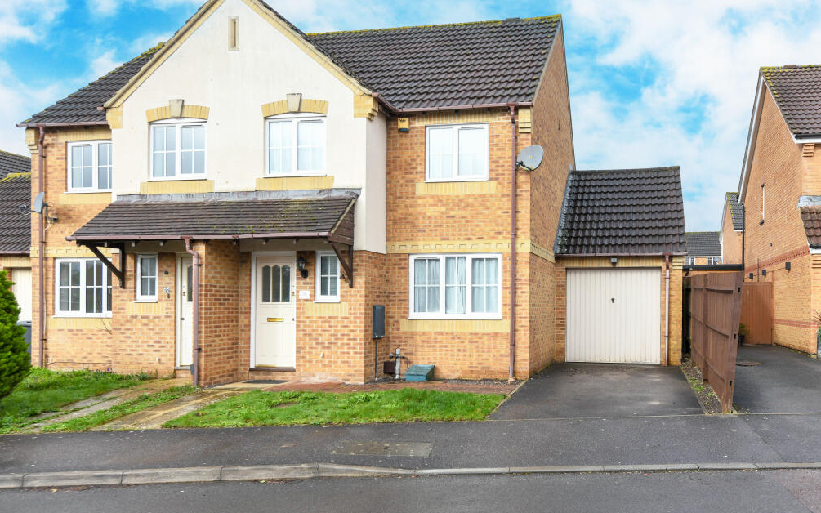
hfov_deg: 68.4
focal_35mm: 27
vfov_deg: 46.0
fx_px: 604
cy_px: 242
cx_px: 417
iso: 500
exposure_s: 1/800
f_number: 6.3
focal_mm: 26
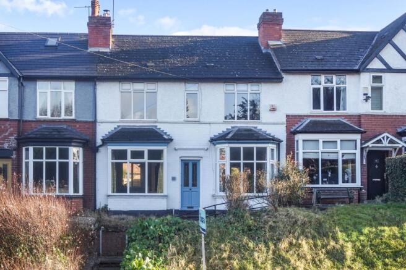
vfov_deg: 29.9
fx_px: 507
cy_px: 135
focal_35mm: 45
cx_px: 203
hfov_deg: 43.6
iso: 100
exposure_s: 1/80
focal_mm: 30
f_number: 7.1
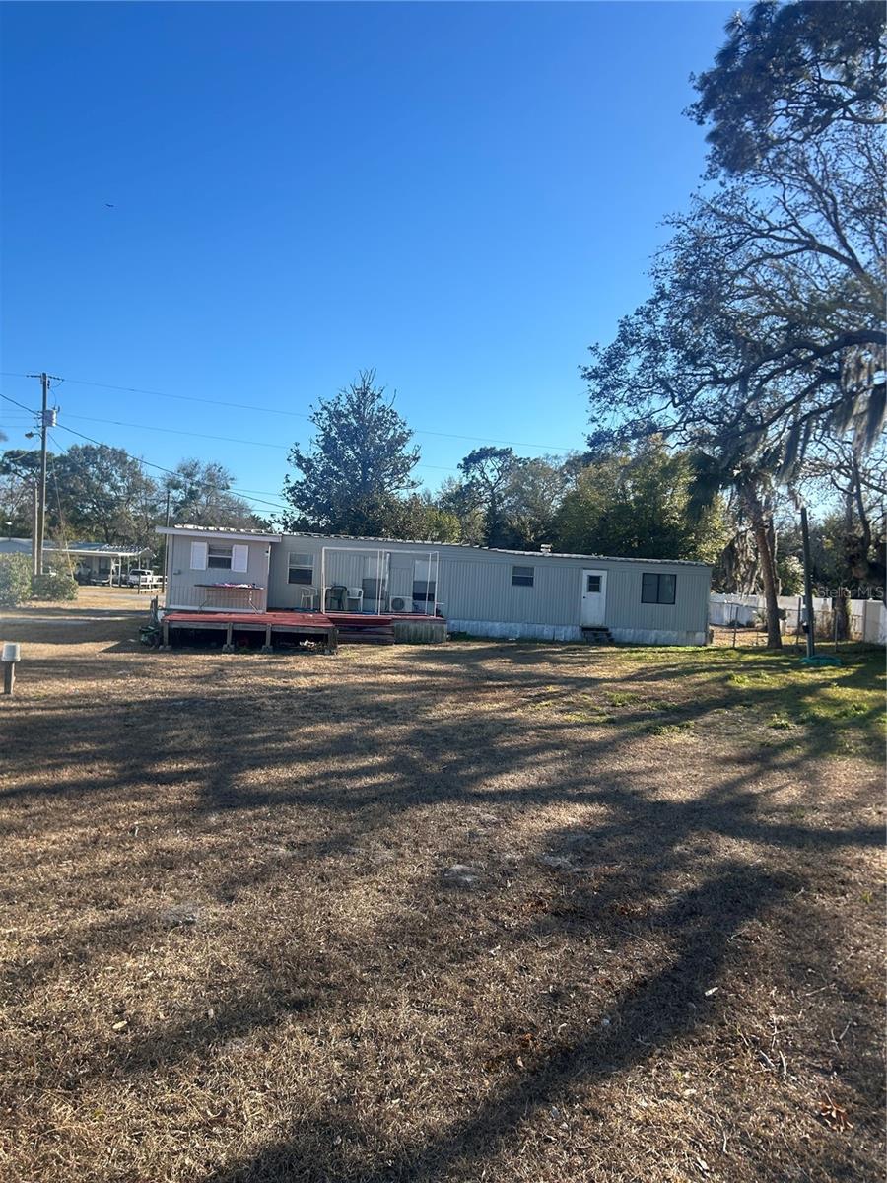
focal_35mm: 26
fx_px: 888
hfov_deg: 53.1
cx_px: 444
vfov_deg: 67.3
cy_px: 592
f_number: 1.5
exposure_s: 1/2915
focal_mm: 5.7
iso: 50
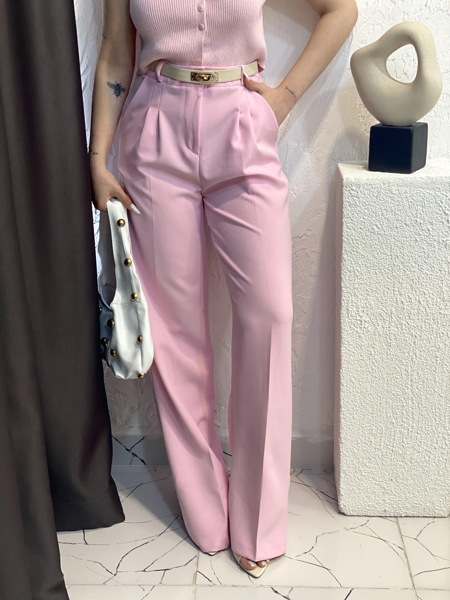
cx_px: 225
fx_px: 901
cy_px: 300
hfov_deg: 28.0
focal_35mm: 52
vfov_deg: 36.8
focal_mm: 6
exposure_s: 1/100
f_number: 2
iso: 125
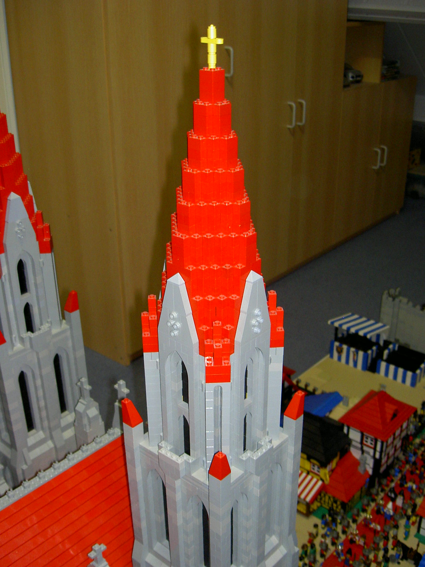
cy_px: 284
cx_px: 212
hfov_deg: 36.8
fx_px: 638
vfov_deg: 47.9
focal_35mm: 39
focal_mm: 8
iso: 100
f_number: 2.8
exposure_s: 1/59.5
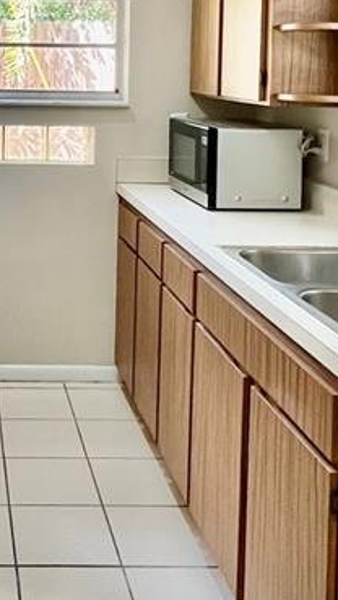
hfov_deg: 24.4
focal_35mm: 46
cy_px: 85
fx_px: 732
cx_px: -26
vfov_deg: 41.7
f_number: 1.8
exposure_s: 1/99
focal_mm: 1.57
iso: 200
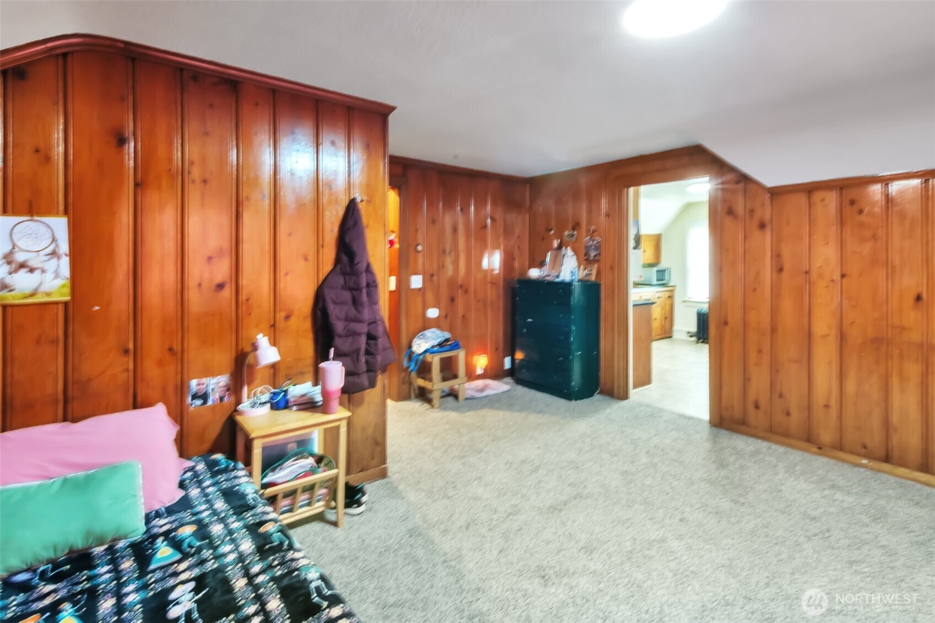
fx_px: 428
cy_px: 312
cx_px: 468
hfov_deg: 95.0
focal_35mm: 16
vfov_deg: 72.0
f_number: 20
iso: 800
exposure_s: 2
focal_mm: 11
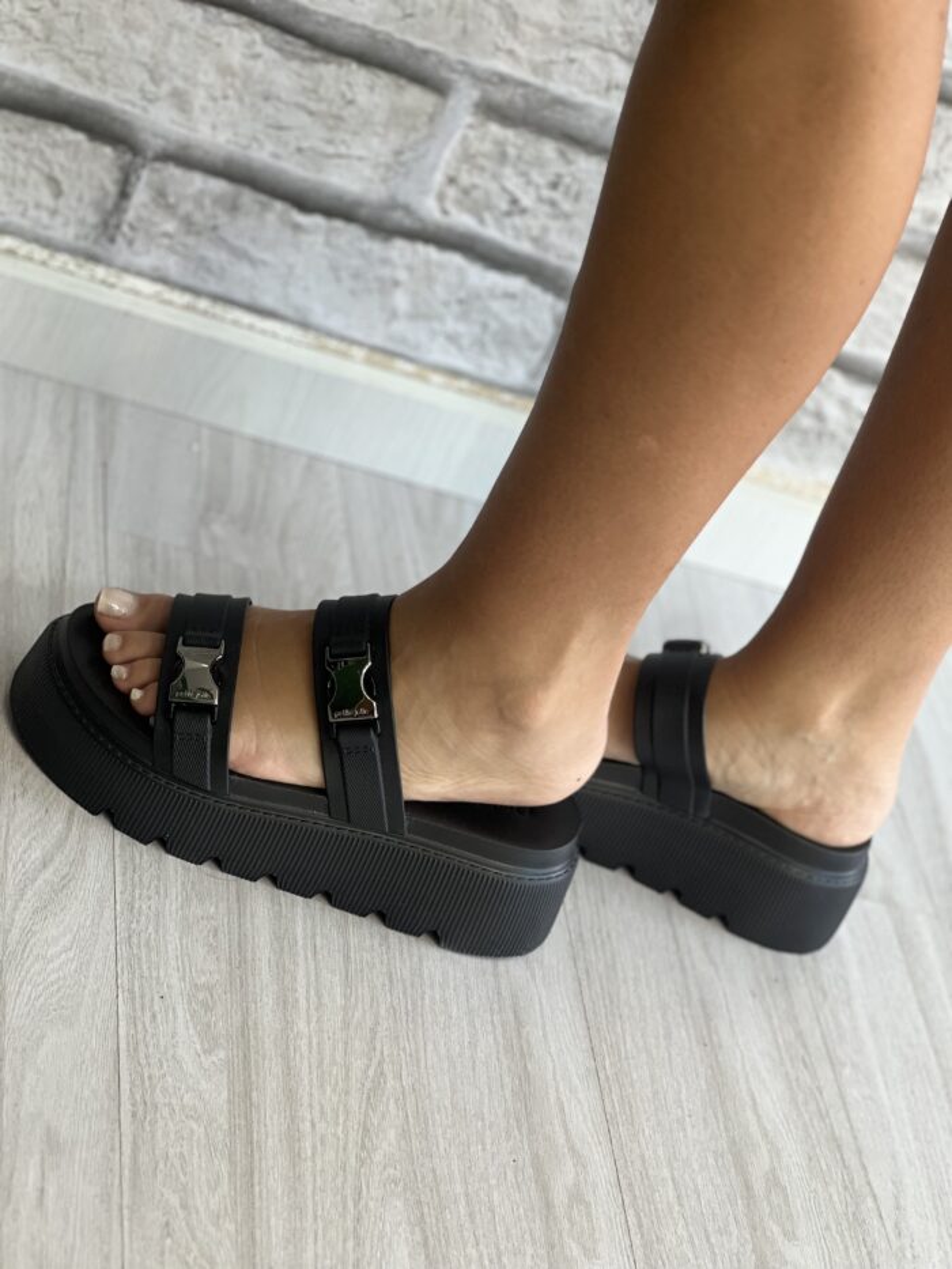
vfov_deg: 25.3
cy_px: 634
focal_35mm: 77
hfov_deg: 19.1
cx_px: 476
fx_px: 2823
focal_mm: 9
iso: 125
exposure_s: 1/120
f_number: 2.8
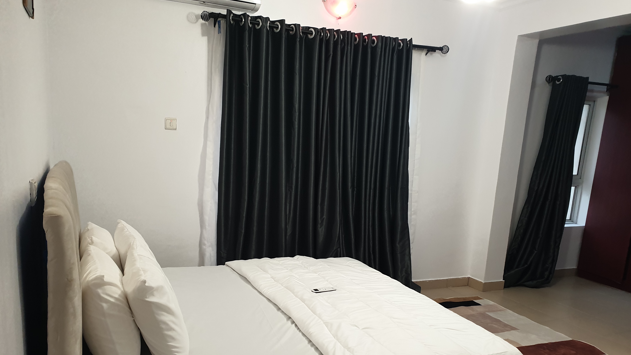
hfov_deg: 66.1
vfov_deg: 39.8
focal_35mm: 29
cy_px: 232
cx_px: 312
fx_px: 485
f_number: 2.4
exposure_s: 1/50
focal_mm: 4.3
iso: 200
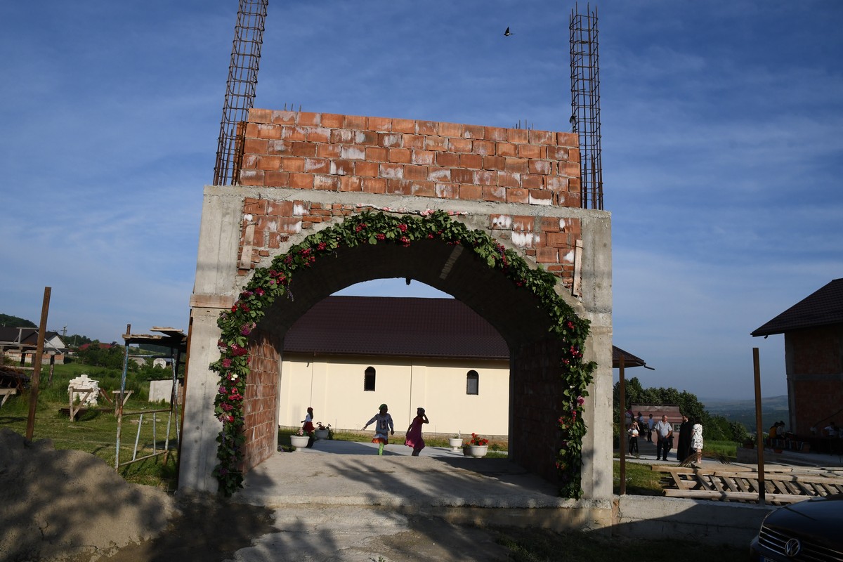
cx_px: 422
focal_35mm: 24
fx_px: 562
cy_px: 281
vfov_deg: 53.1
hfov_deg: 73.7
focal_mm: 16
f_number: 11
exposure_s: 1/1600
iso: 640
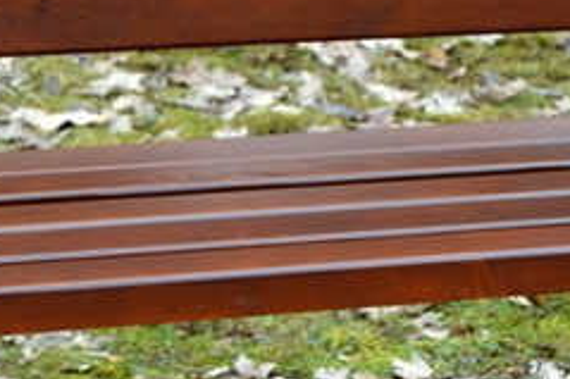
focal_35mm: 309
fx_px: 4889
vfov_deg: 4.4
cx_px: 2
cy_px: 185
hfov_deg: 6.7
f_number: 5.6
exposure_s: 1/125
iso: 160
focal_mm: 48
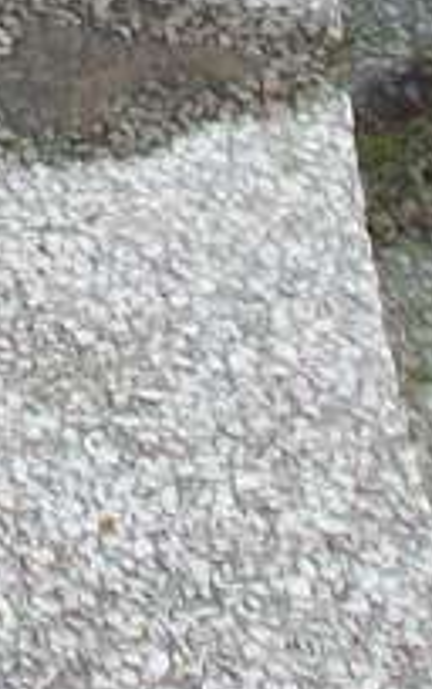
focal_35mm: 246
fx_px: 4621
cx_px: -459
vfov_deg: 8.0
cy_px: -838
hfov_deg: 5.2
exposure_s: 1/250
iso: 80
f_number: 5.6
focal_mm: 6.2
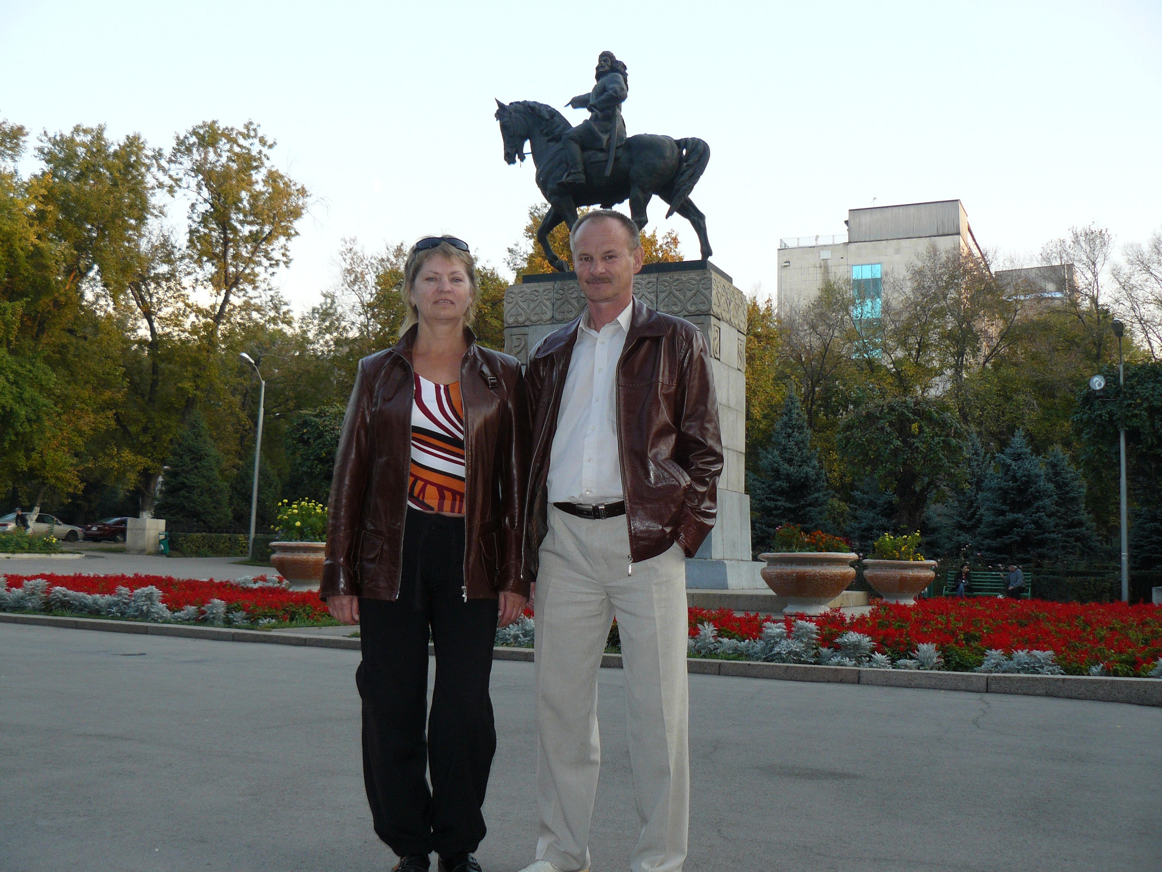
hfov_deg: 51.4
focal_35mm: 36
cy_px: 436
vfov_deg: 39.7
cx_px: 581
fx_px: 1208
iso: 100
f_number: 2.8
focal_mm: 6
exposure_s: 1/100
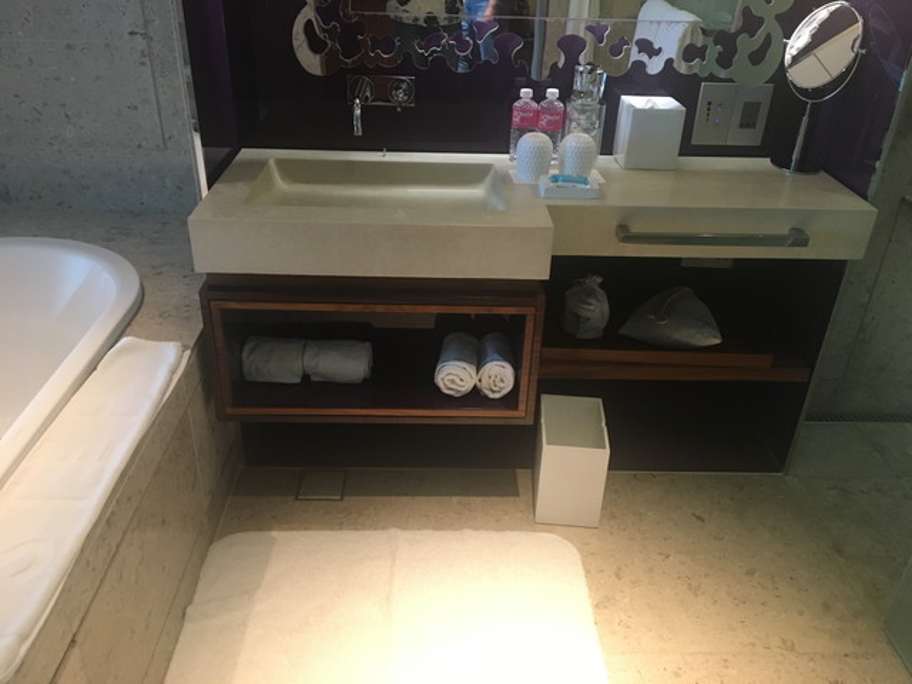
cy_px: 342
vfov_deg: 48.2
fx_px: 764
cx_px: 456
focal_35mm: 29
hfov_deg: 61.7
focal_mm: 4.15
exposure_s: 1/33
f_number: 2.2
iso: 160
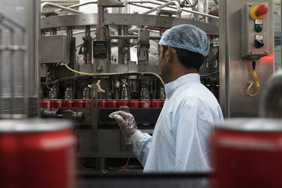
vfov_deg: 36.9
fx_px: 282
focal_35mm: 36
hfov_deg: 53.1
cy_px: 94
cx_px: 141
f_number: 5
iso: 10000
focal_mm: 24
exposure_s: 1/160
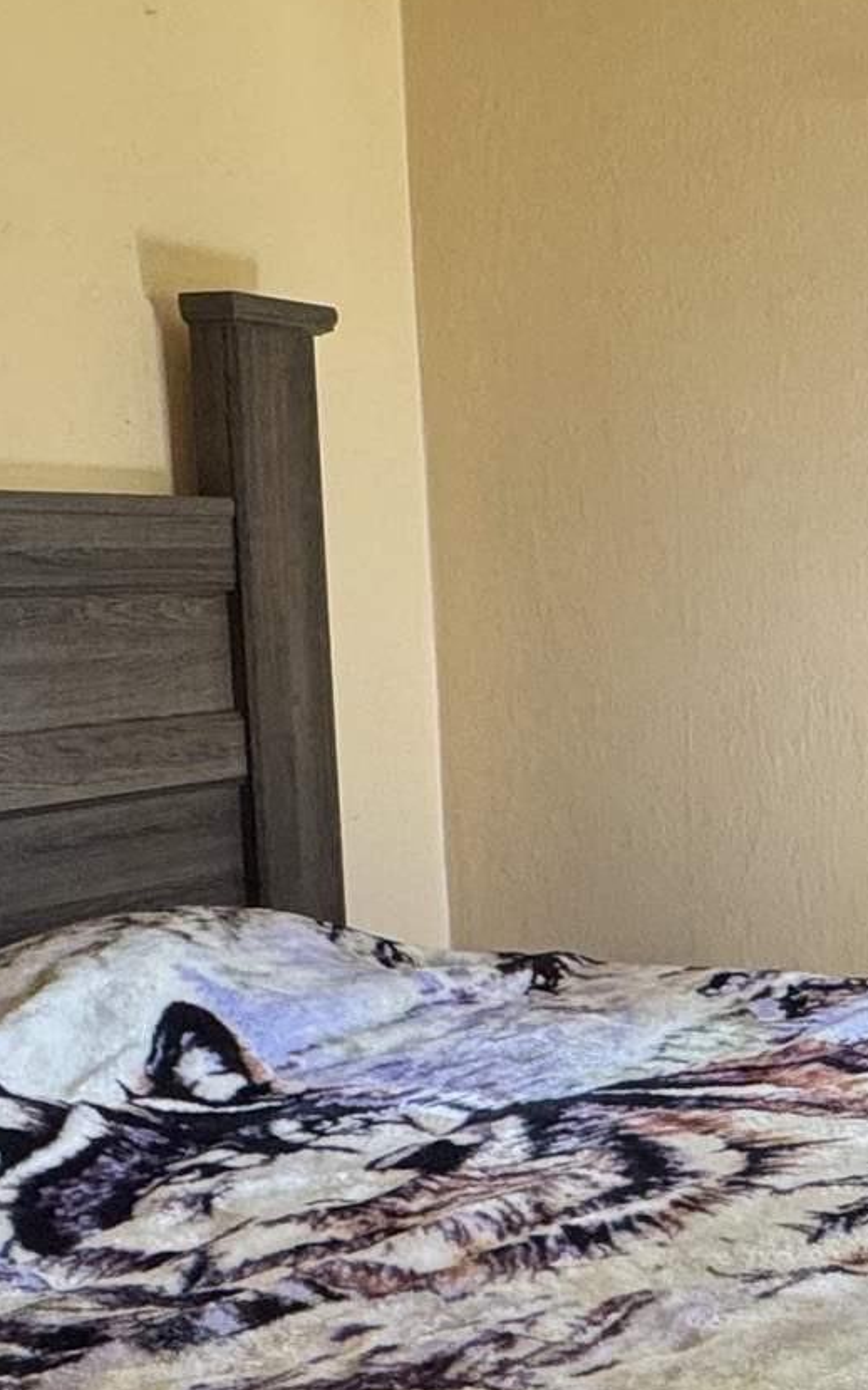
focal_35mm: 55
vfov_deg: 36.8
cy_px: 783
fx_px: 2082
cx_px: 1228
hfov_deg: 20.7
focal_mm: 2.22
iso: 250
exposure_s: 1/120
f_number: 2.2
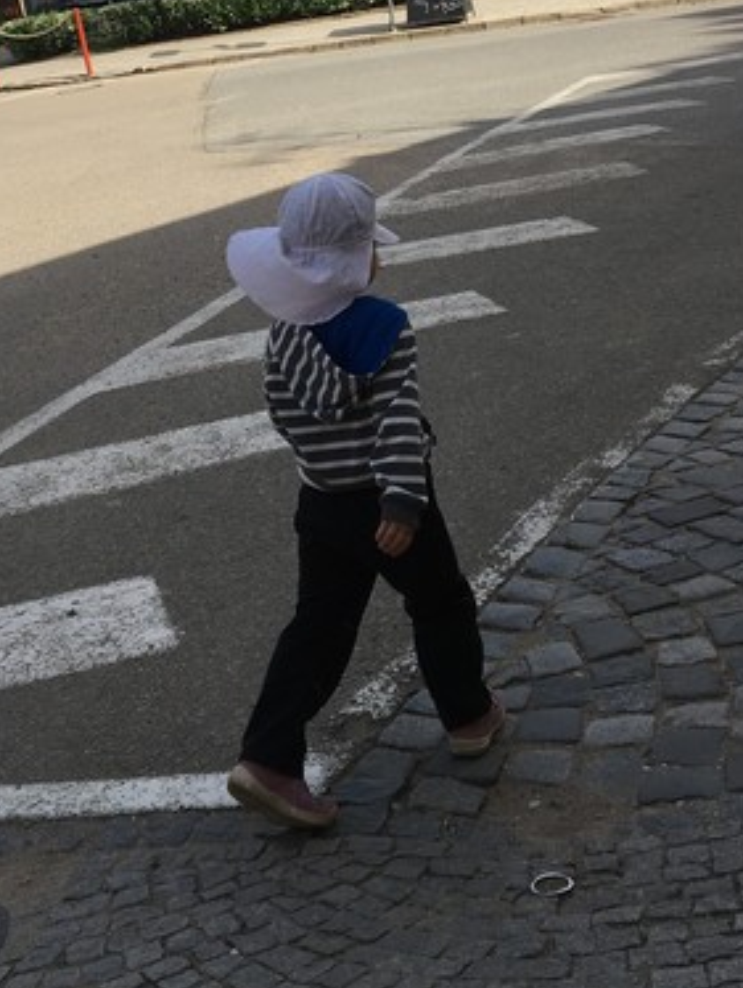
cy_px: 119
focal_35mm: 62
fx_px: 1772
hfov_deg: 23.6
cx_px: 259
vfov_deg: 30.0
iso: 25
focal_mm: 4.15
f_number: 2.2
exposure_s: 1/1183
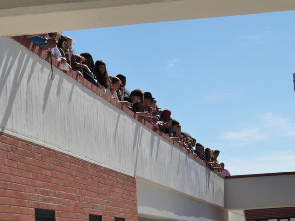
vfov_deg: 12.6
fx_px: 1006
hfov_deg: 16.7
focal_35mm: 118
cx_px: 148
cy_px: 110
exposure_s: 1/800
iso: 160
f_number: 5.6
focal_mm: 21.2
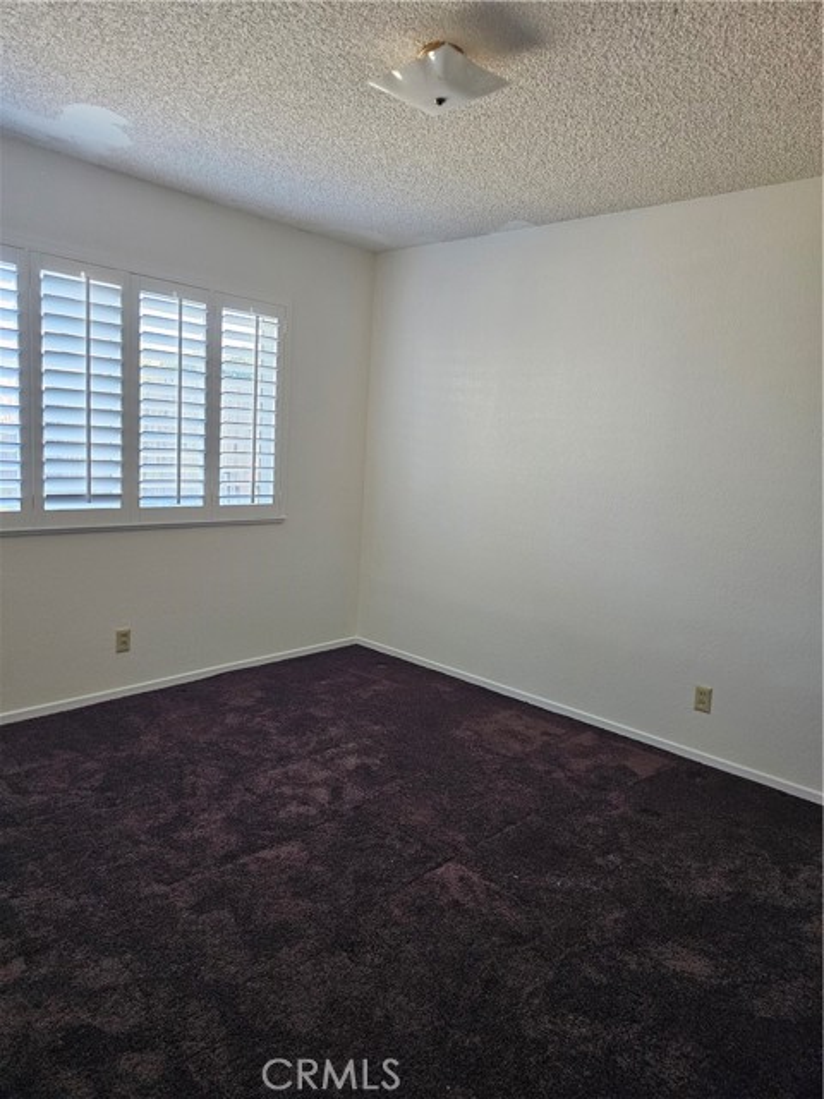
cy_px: 550
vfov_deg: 73.9
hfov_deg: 58.9
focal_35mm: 23
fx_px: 730
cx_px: 412
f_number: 1.7
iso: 400
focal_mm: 6.3
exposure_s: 1/120
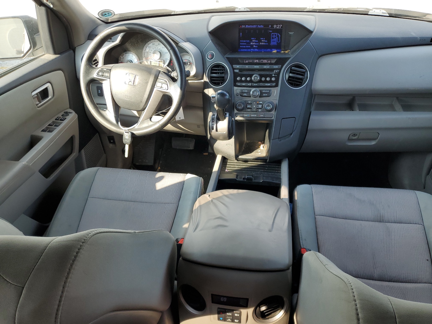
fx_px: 324
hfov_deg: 67.3
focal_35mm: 26
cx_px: 216
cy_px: 162
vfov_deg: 53.1
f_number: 1.5
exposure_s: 1/270
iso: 50
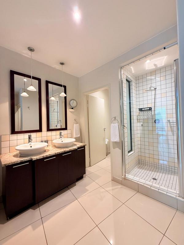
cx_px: 92
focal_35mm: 14
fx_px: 99
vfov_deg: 102.1
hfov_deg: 85.7
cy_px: 122
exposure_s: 1/50
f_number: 2.2
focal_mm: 2.22
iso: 200
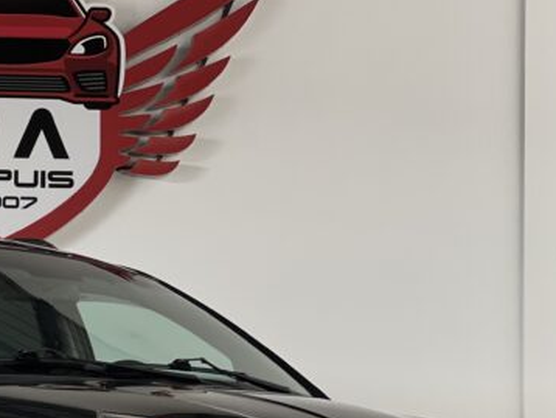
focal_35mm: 172
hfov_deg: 11.3
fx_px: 2765
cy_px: 328
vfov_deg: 8.6
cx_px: -43
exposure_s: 1/75
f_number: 2.8
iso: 250
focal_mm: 9
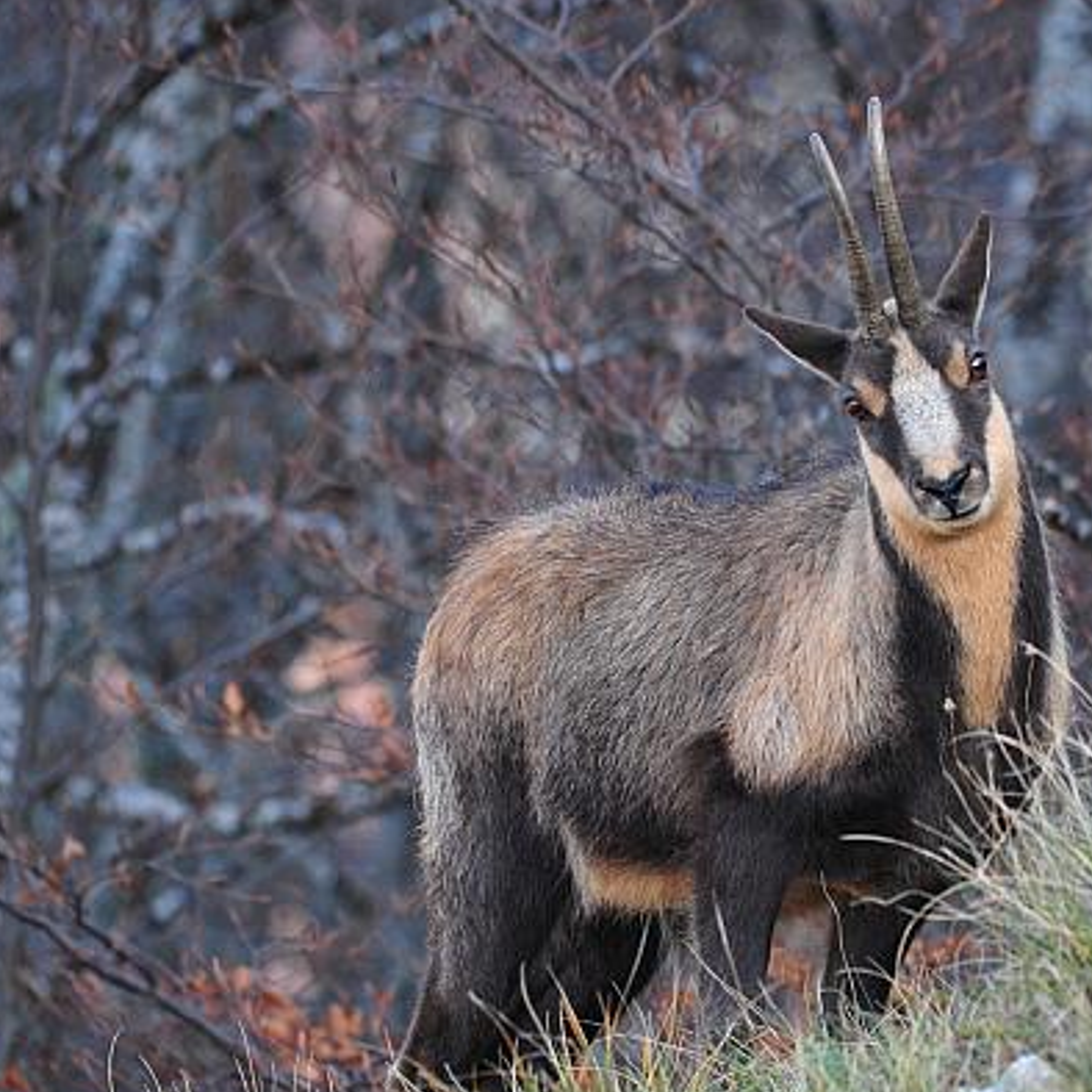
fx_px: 34584
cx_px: 698
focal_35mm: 969
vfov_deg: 1.8
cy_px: 625
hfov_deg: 1.8
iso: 1000
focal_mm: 500
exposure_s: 1/250
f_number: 8
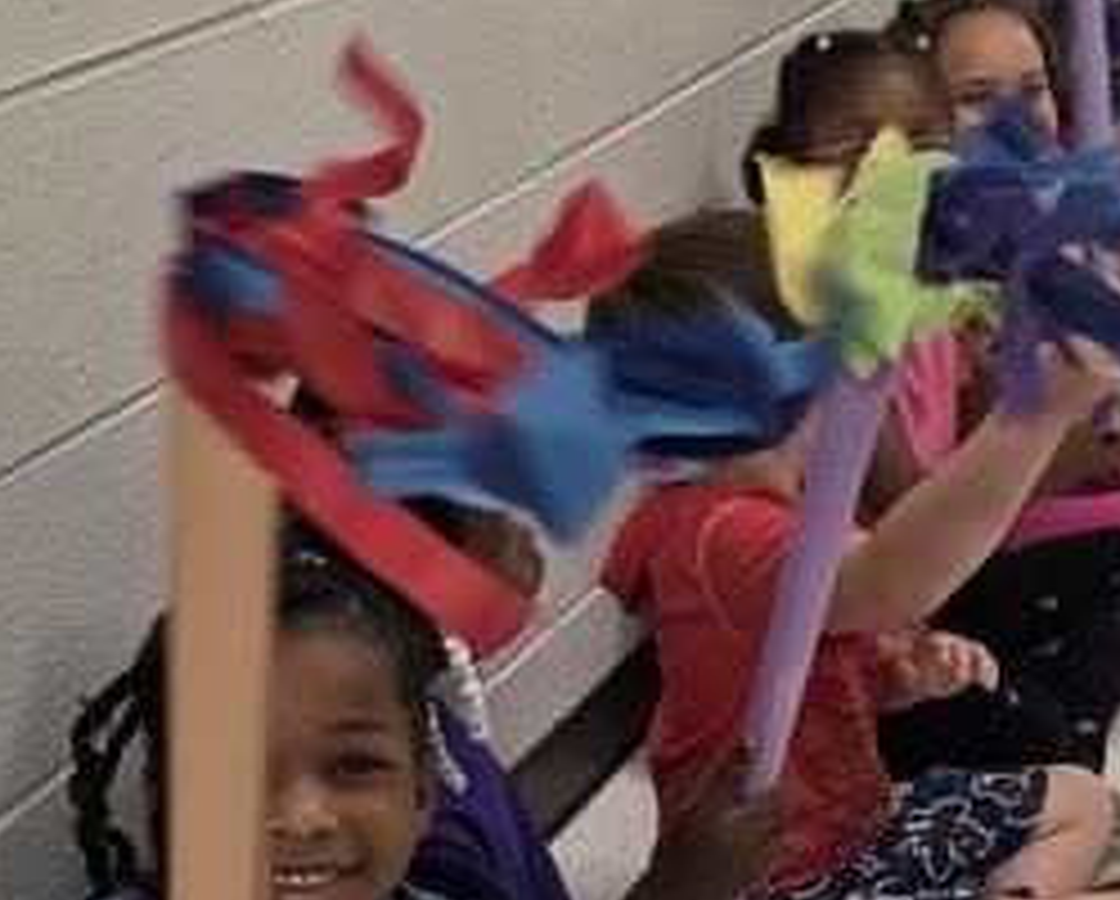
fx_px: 2390
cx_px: 787
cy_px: 846
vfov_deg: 20.8
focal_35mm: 72
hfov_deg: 26.2
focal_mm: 6.3
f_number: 1.7
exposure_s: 1/120
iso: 160
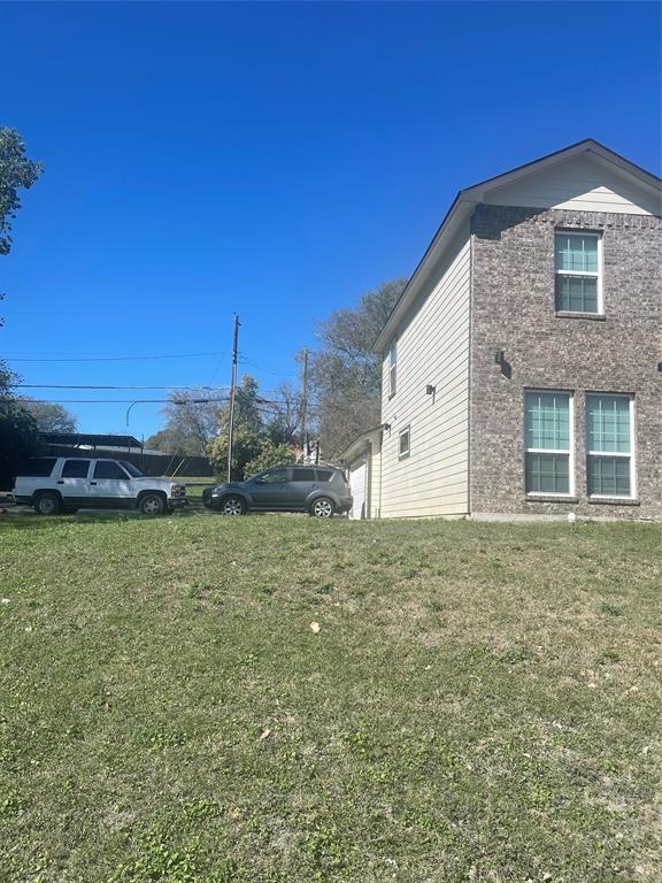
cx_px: 331
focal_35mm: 26
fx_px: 663
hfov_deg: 53.1
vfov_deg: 67.3
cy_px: 442
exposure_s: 1/3344
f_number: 1.6
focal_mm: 5.1
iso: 32
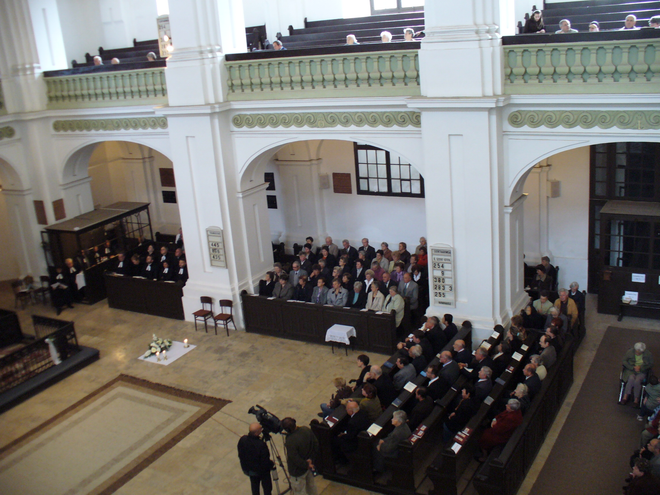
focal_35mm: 37
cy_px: 248
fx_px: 705
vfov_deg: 38.7
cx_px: 330
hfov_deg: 50.1
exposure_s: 1/15
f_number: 2.8
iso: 200
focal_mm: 6.1
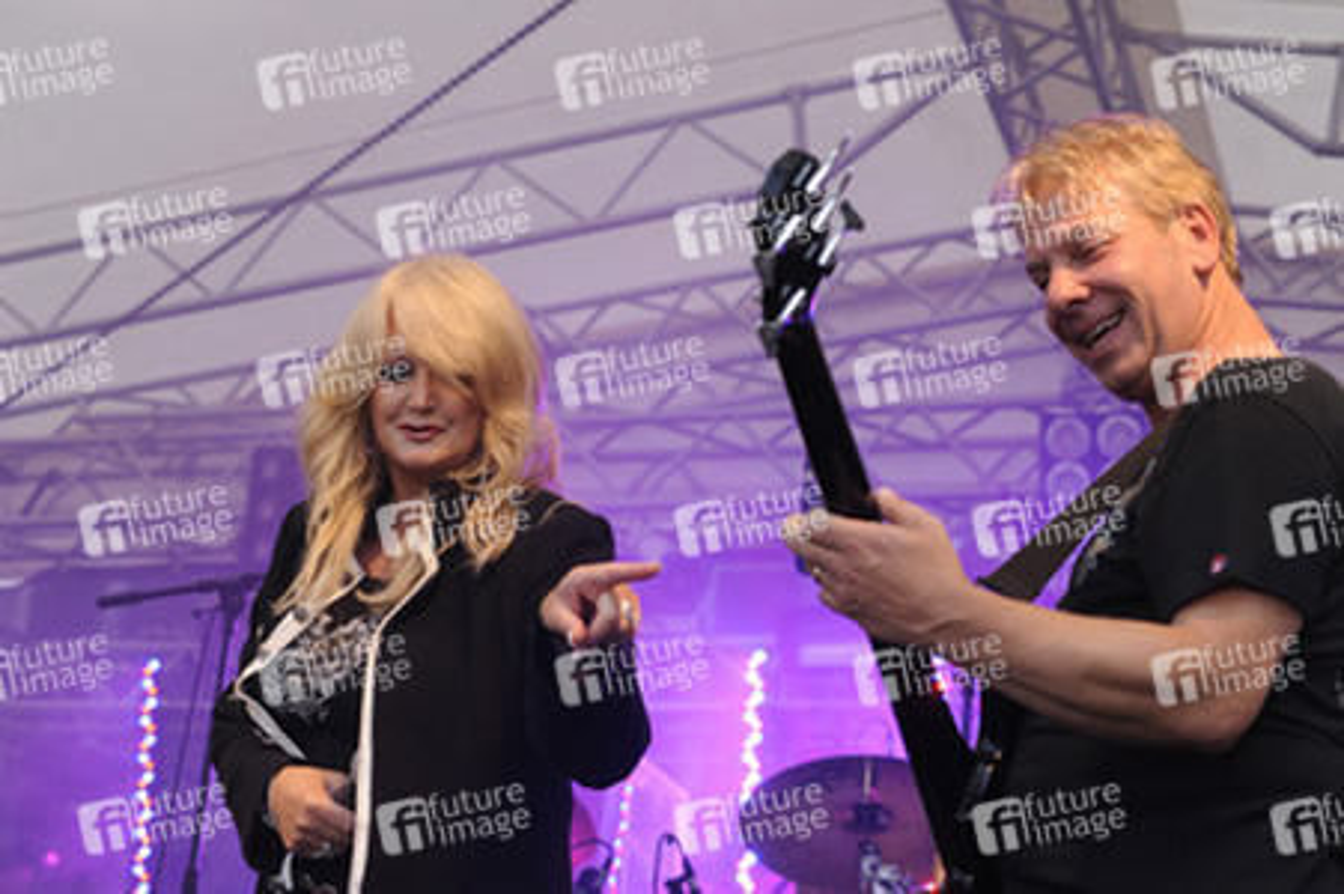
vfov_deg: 19.4
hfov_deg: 28.9
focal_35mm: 70
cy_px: 447
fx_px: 2611
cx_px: 672
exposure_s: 1/250
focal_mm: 70
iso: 1600
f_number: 6.3
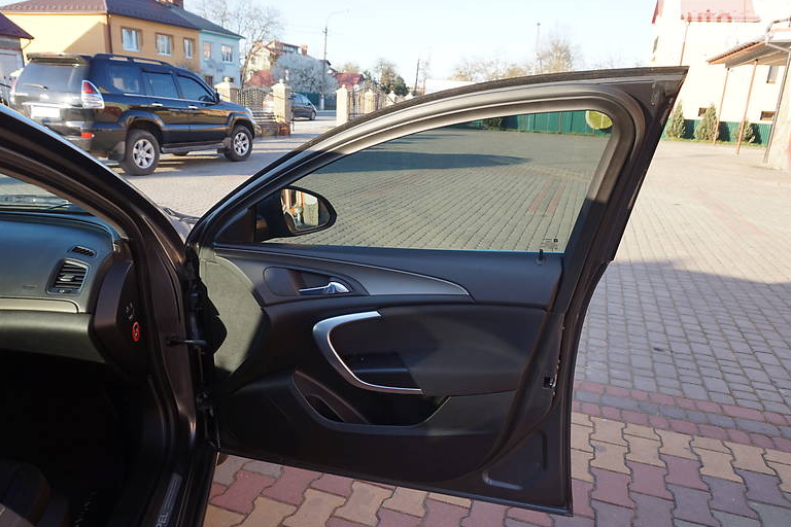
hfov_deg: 71.5
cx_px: 410
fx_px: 549
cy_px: 260
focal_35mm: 25
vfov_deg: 51.3
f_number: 5.6
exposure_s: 1/80
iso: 100
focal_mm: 16
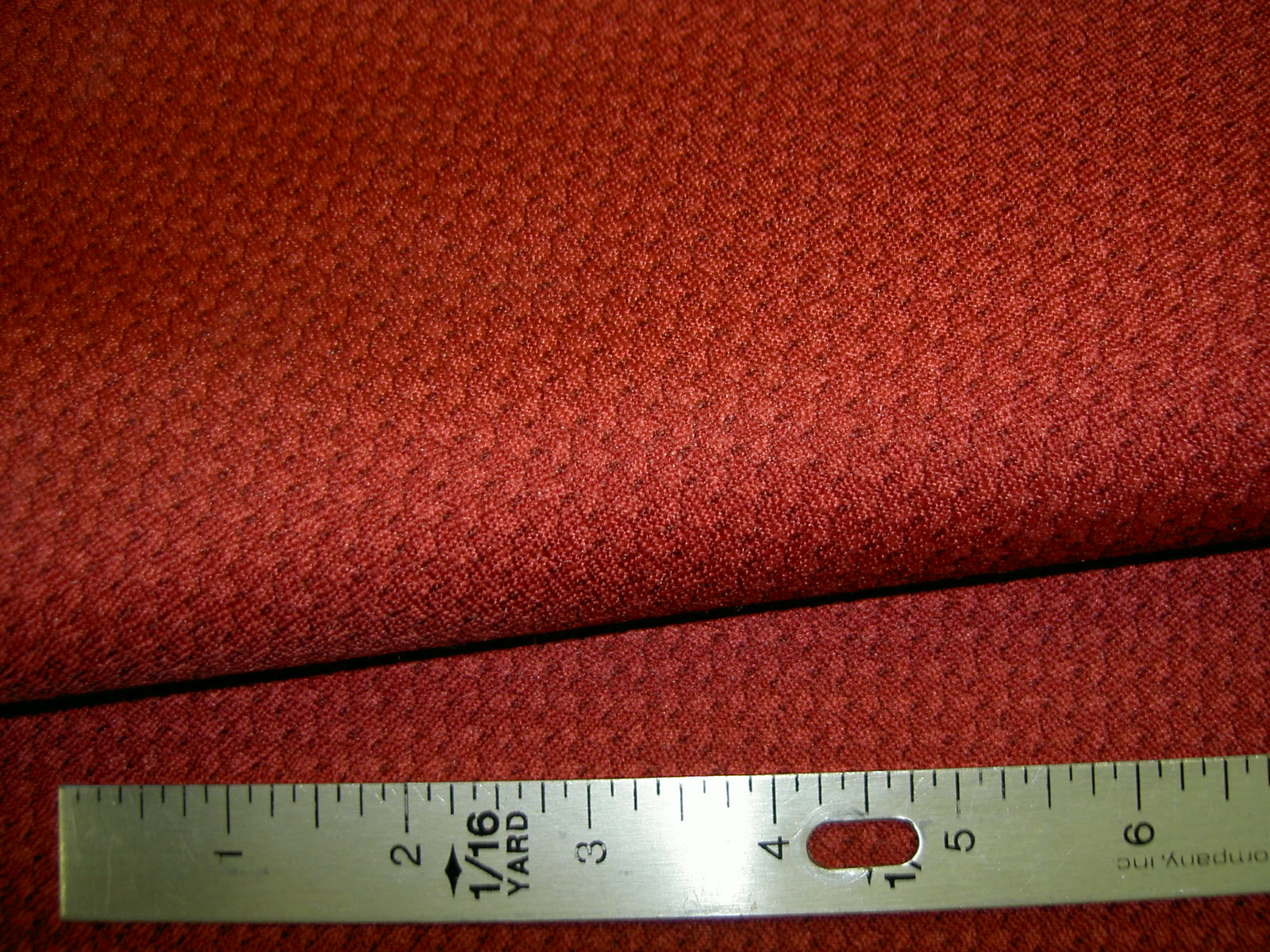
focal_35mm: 39
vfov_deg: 36.8
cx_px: 635
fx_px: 1431
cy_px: 476
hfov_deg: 47.9
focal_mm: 8
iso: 100
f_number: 2.8
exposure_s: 1/59.5
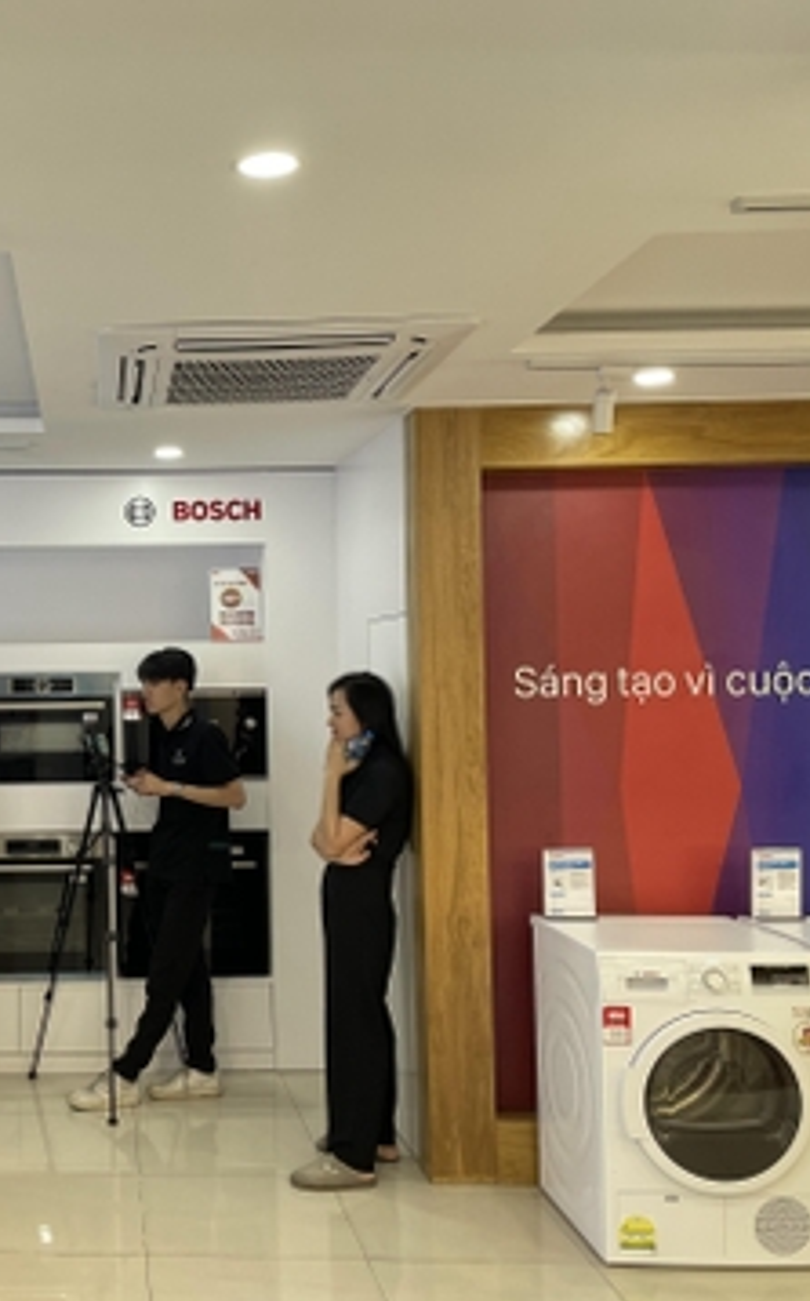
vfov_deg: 52.8
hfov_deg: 31.8
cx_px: 7
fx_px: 1310
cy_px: 650
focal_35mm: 37
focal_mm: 4.2
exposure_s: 1/100
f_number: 1.6
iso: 50
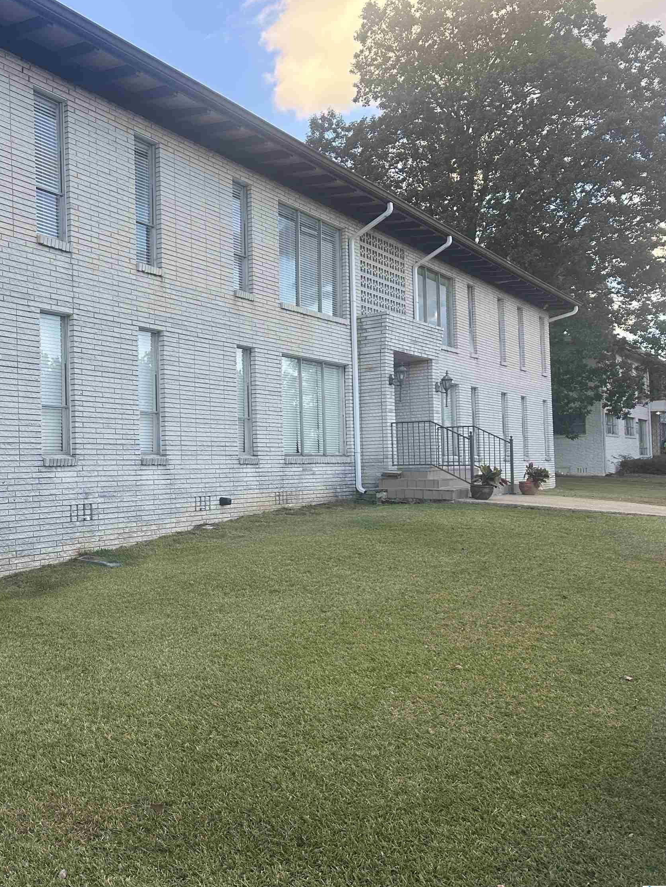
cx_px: 80
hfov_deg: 40.1
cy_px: 447
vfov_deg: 55.3
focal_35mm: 33
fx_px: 846
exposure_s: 1/450
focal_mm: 6.86
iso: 80
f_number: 1.78
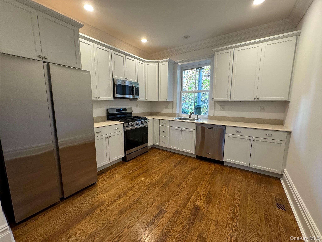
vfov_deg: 85.7
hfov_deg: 102.1
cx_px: 161
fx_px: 130
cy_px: 121
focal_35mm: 14
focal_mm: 2.22
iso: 200
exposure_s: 1/60
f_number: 2.2
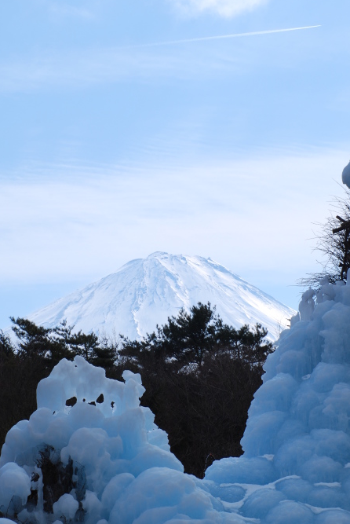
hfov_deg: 10.9
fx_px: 1834
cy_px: 240
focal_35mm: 126
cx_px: 182
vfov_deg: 16.2
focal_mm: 70
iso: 100
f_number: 18
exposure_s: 1/125
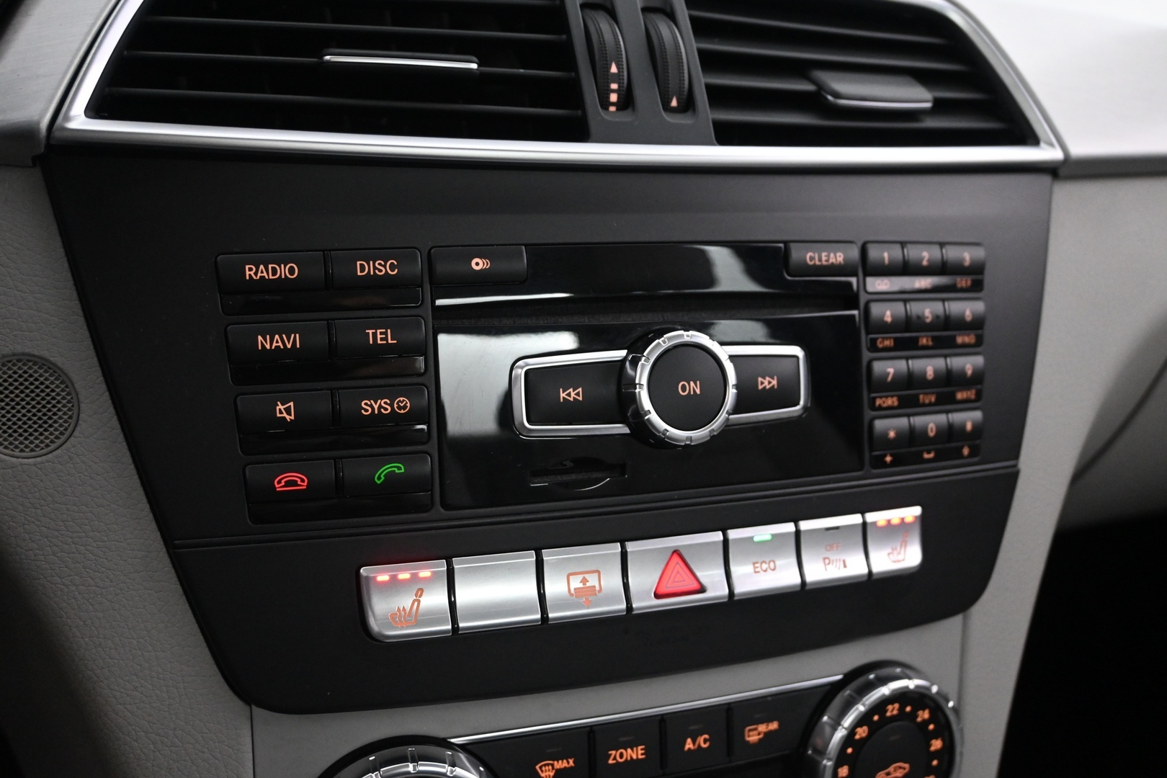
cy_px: 389
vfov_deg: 36.2
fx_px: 1191
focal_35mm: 37
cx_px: 584
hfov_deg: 52.2
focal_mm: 24.5
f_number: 4.2
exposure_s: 1/25
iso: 2500
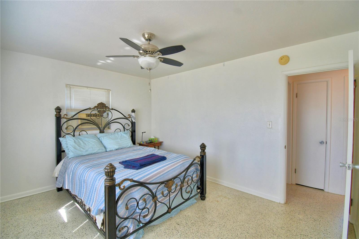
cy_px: 120
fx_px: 149
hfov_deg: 100.4
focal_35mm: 15
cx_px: 180
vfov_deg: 77.3
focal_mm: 10
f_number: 4.5
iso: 280
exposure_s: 1/125
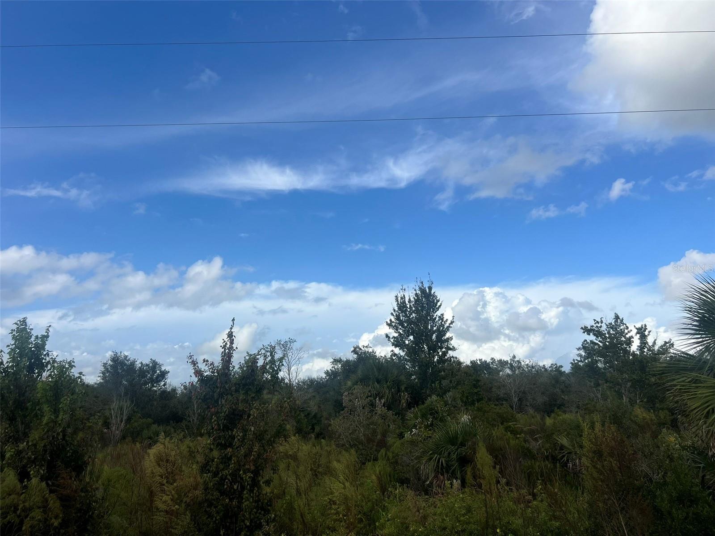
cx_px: 358
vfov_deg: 53.1
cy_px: 268
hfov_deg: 67.3
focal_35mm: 26
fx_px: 537
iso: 50
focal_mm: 5.7
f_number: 1.5
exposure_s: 1/5882
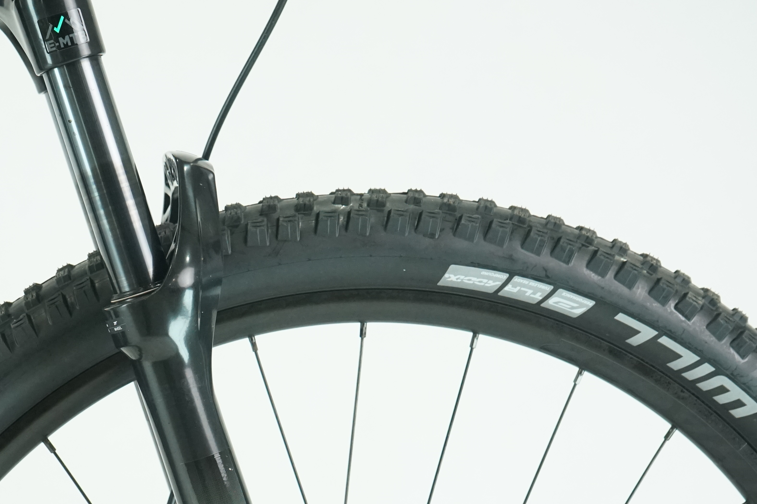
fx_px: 1682
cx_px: 189
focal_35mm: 80
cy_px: 465
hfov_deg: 25.1
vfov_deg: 16.8
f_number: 6.3
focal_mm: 42
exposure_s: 1/200
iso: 2500
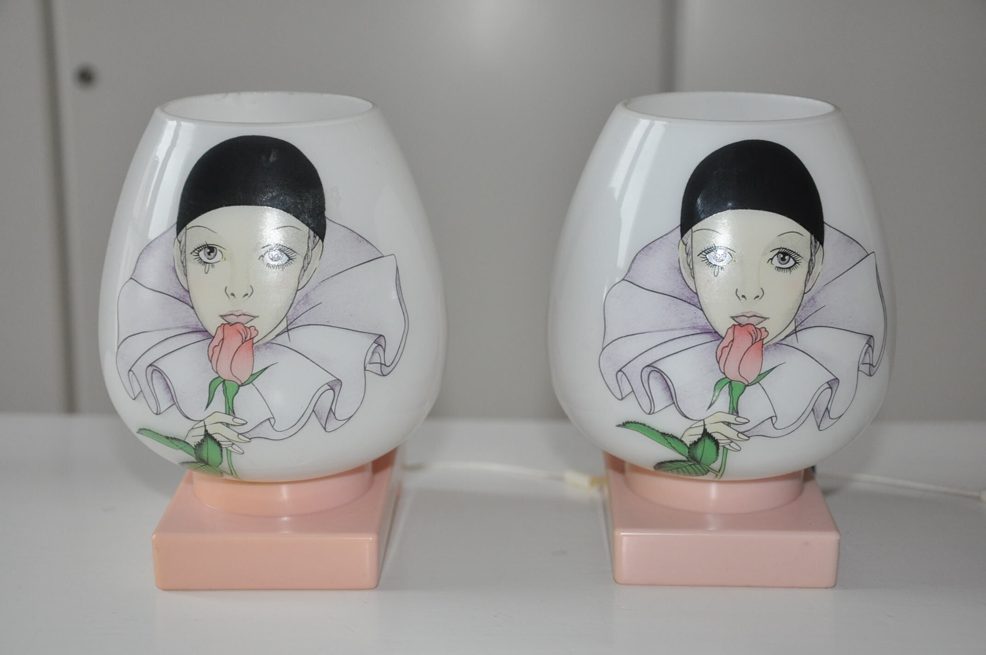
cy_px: 328
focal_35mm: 63
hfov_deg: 31.9
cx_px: 493
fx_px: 1723
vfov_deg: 21.5
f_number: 4.8
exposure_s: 1/60
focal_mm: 42
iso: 800
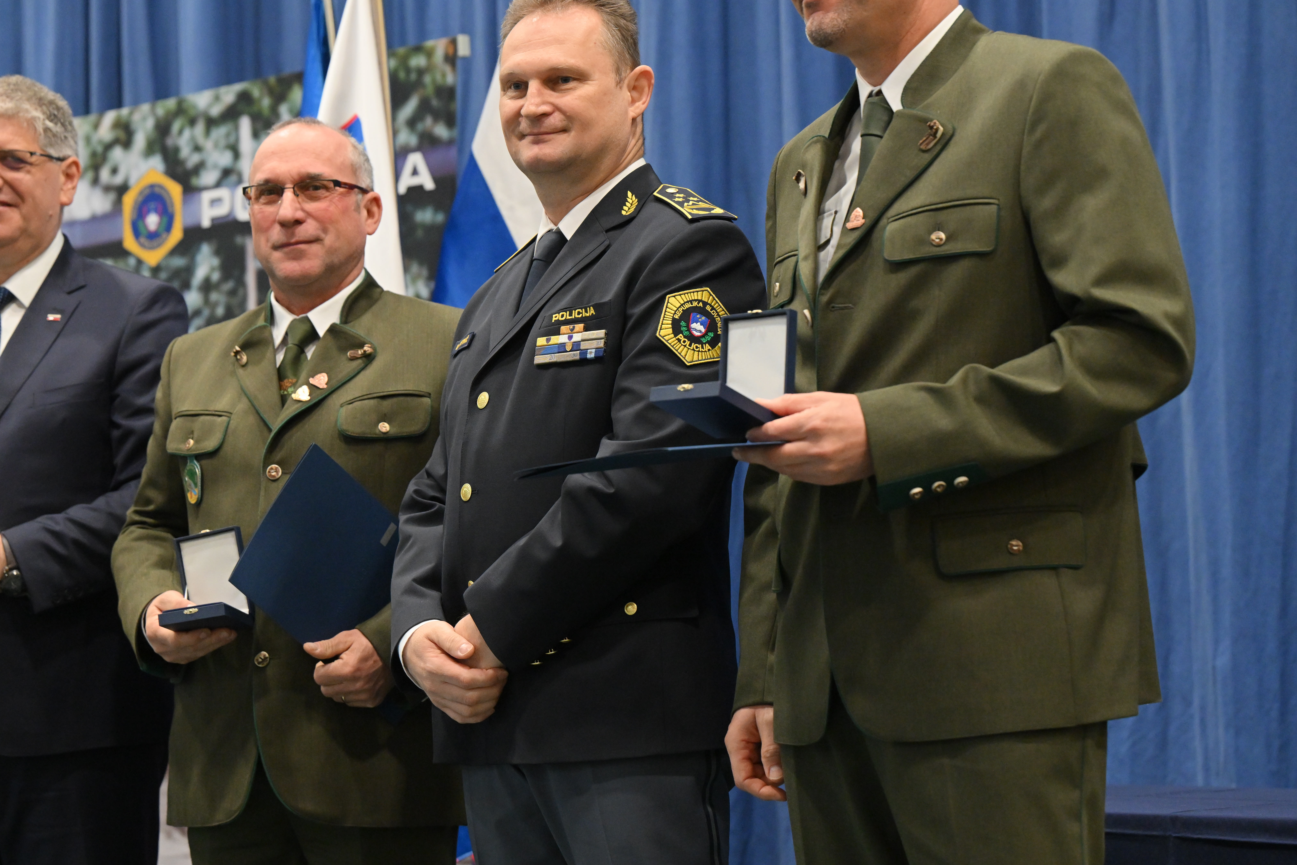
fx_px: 3278
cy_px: 358
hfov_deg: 22.4
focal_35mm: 91
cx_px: 540
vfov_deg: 15.0
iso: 3200
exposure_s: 1/200
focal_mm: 70
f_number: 4
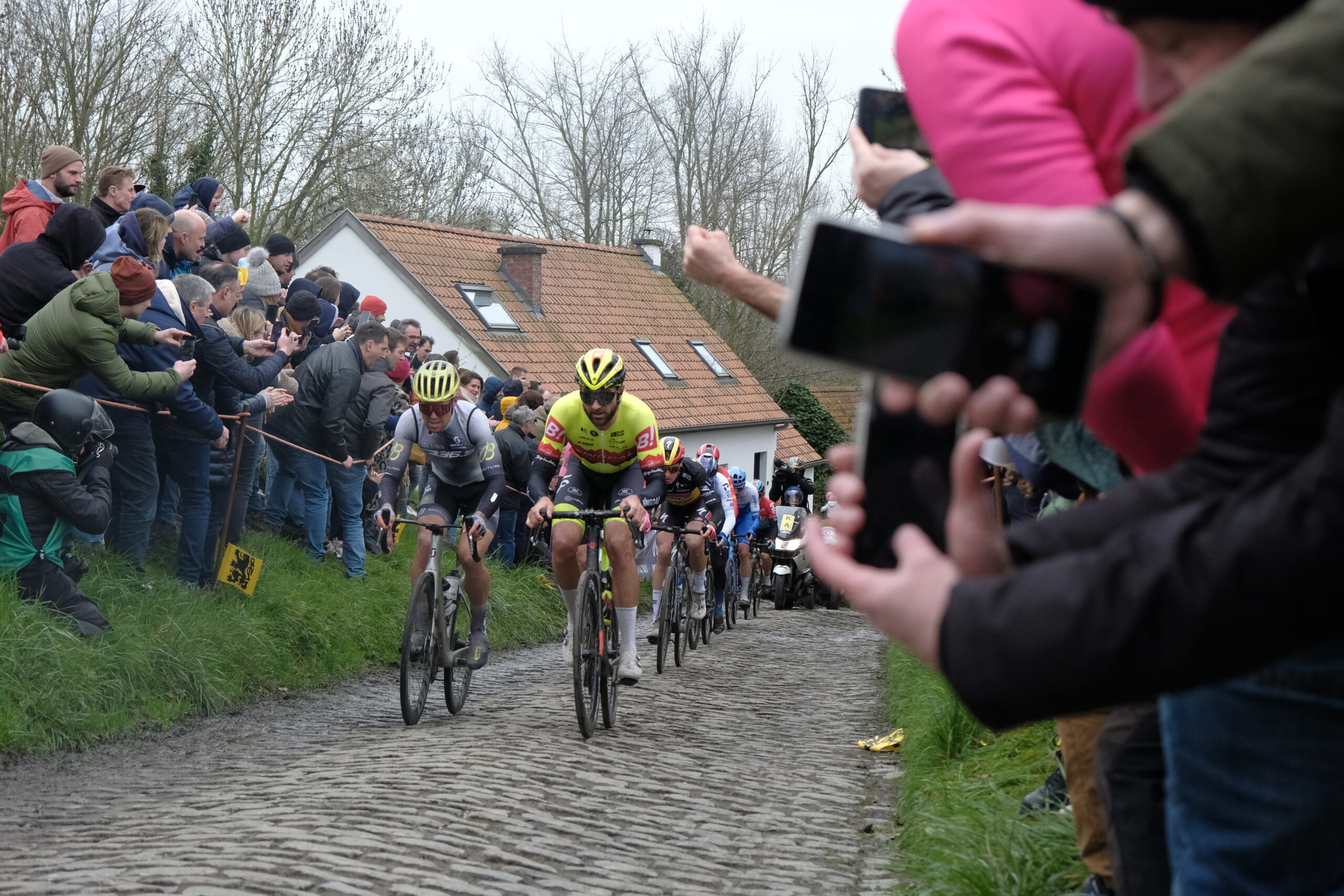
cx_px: 672
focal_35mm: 59
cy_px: 448
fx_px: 2203
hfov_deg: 33.9
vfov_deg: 23.0
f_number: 4.5
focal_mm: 39.3
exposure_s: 1/2000
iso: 1600
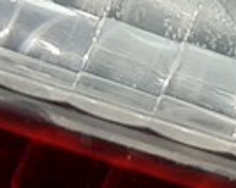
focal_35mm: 194
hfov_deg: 9.1
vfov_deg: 7.9
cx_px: 542
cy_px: -37
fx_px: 1354
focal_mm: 3.93
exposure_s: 1/225
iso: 40
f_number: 1.7
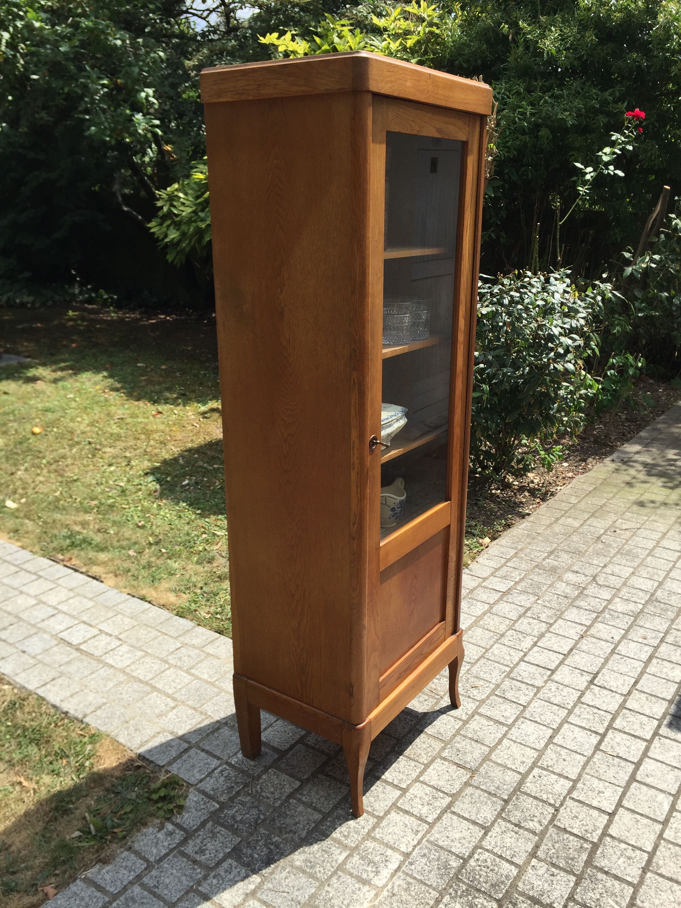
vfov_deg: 61.7
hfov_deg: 48.2
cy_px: 454
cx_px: 340
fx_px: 761
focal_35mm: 29
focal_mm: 4.15
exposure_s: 1/1647
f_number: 2.2
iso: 32
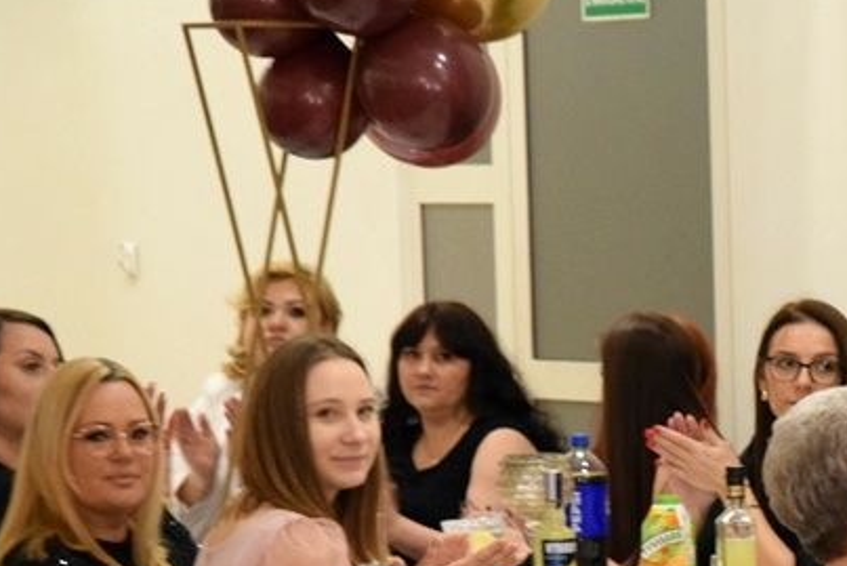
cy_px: 583
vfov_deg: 5.1
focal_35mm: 268
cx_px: 868
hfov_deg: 7.6
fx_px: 6307
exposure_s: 1/60
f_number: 5.3
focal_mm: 80
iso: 3200
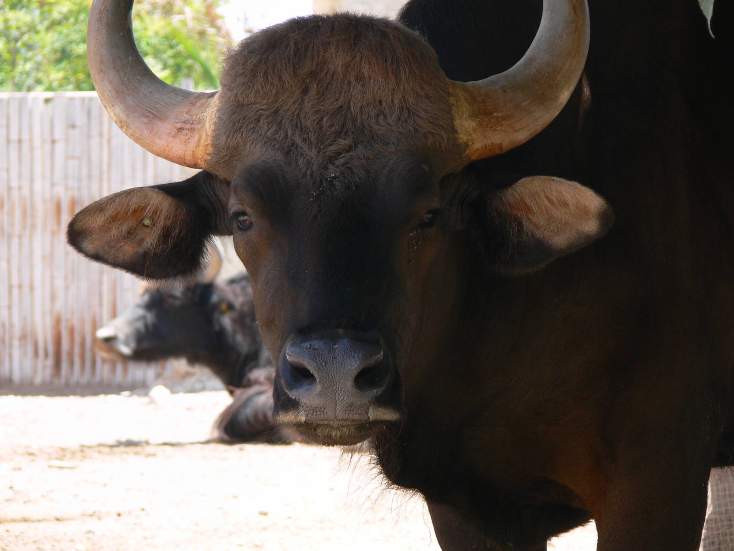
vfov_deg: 5.3
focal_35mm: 283
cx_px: 367
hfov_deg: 7.0
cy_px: 276
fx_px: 6001
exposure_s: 1/125
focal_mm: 59.7
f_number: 5
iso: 80
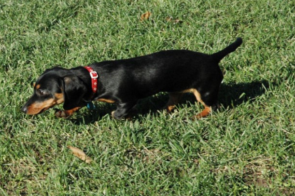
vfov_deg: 11.0
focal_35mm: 124
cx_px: 123
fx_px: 1015
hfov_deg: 16.5
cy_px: 88
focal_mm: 70
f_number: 11
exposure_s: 1/500
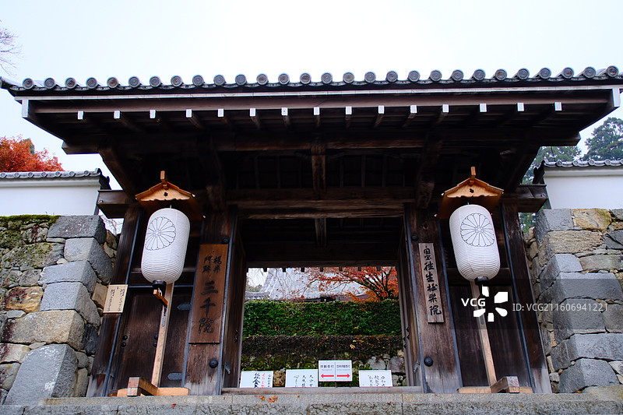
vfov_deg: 47.9
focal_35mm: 27
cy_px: 208
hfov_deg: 67.4
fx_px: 467
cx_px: 312
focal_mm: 18
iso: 125
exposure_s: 1/58
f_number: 2.8
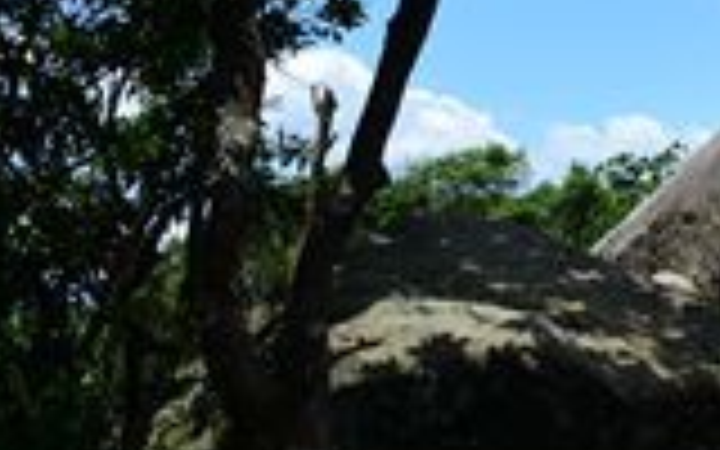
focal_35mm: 86
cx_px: 990
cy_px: -99
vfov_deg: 14.7
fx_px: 1688
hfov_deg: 21.3
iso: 100
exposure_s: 1/640
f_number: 5.6
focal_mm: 18
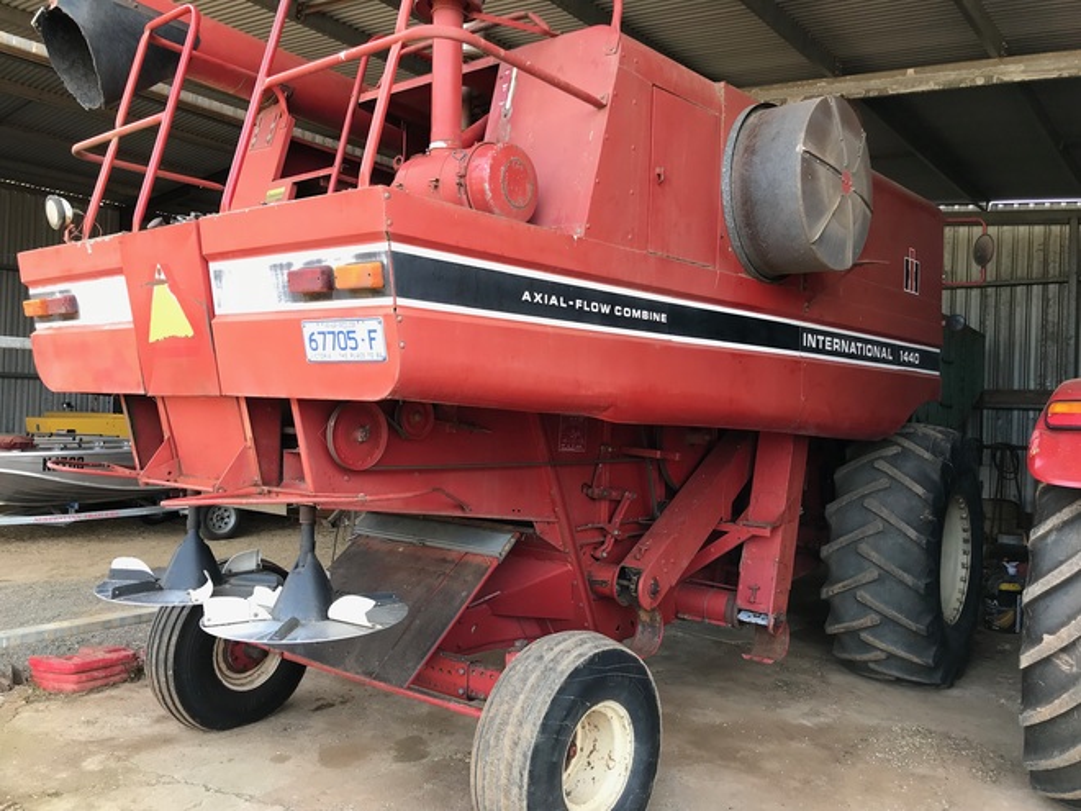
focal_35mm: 28
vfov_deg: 49.7
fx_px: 874
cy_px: 406
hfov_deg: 63.4
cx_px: 540
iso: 25
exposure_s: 1/100
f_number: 1.8
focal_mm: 3.99
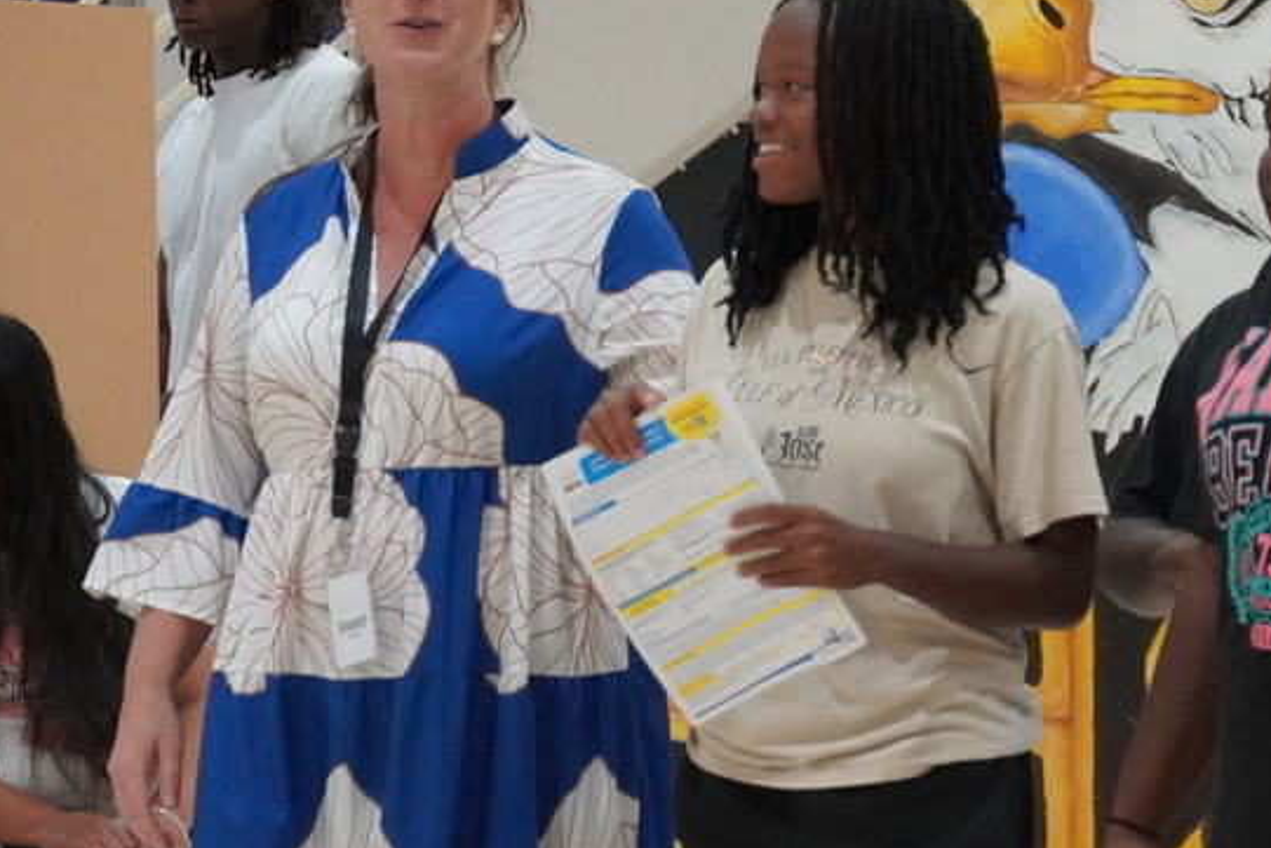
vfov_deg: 4.8
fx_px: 10029
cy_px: 471
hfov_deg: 7.3
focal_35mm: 284
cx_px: 780
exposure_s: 1/160
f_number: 5.6
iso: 6400
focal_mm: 100
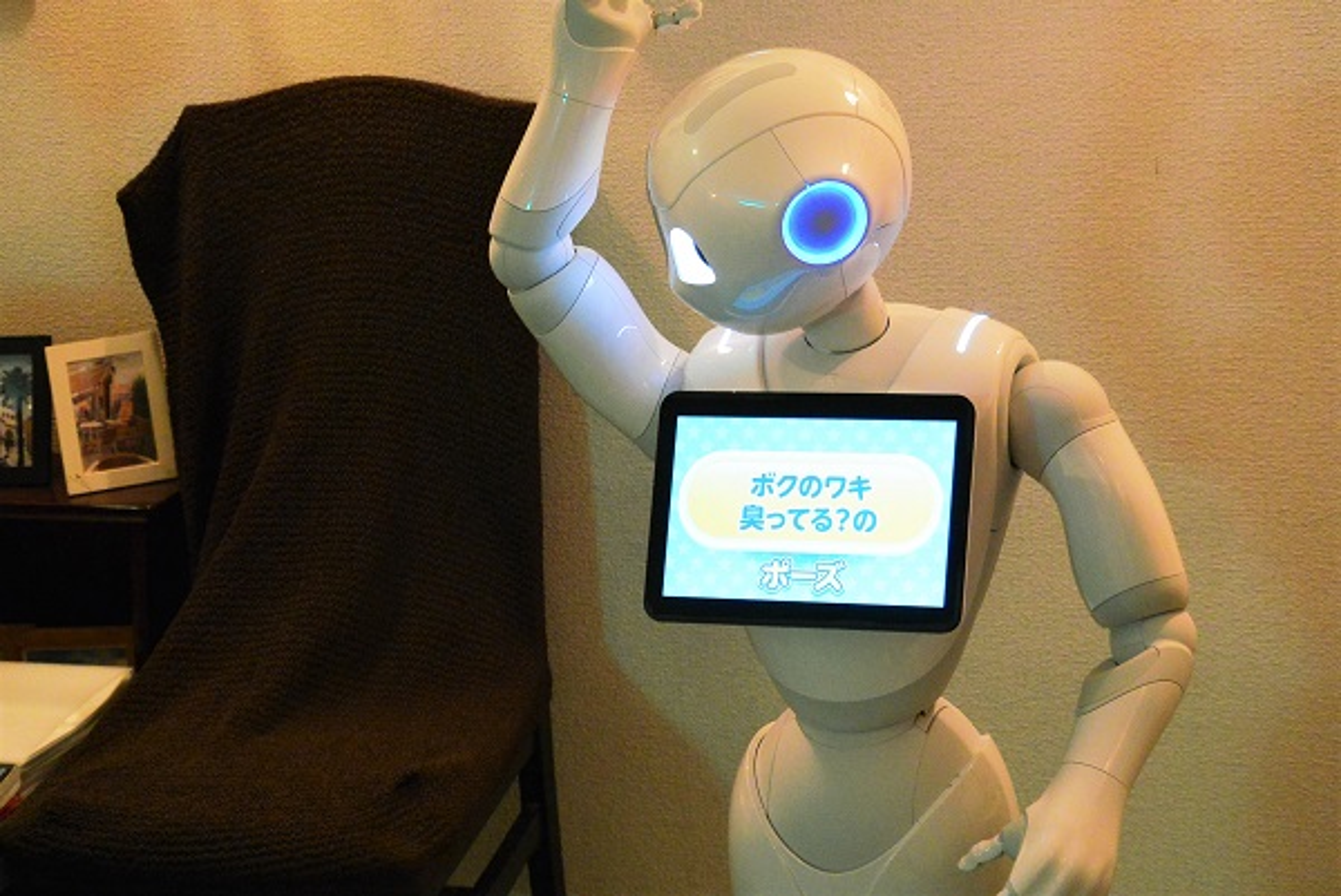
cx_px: 670
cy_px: 448
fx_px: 3019
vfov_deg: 16.9
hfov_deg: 25.0
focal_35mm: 81
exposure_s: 1/15
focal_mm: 30
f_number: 3.8
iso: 900
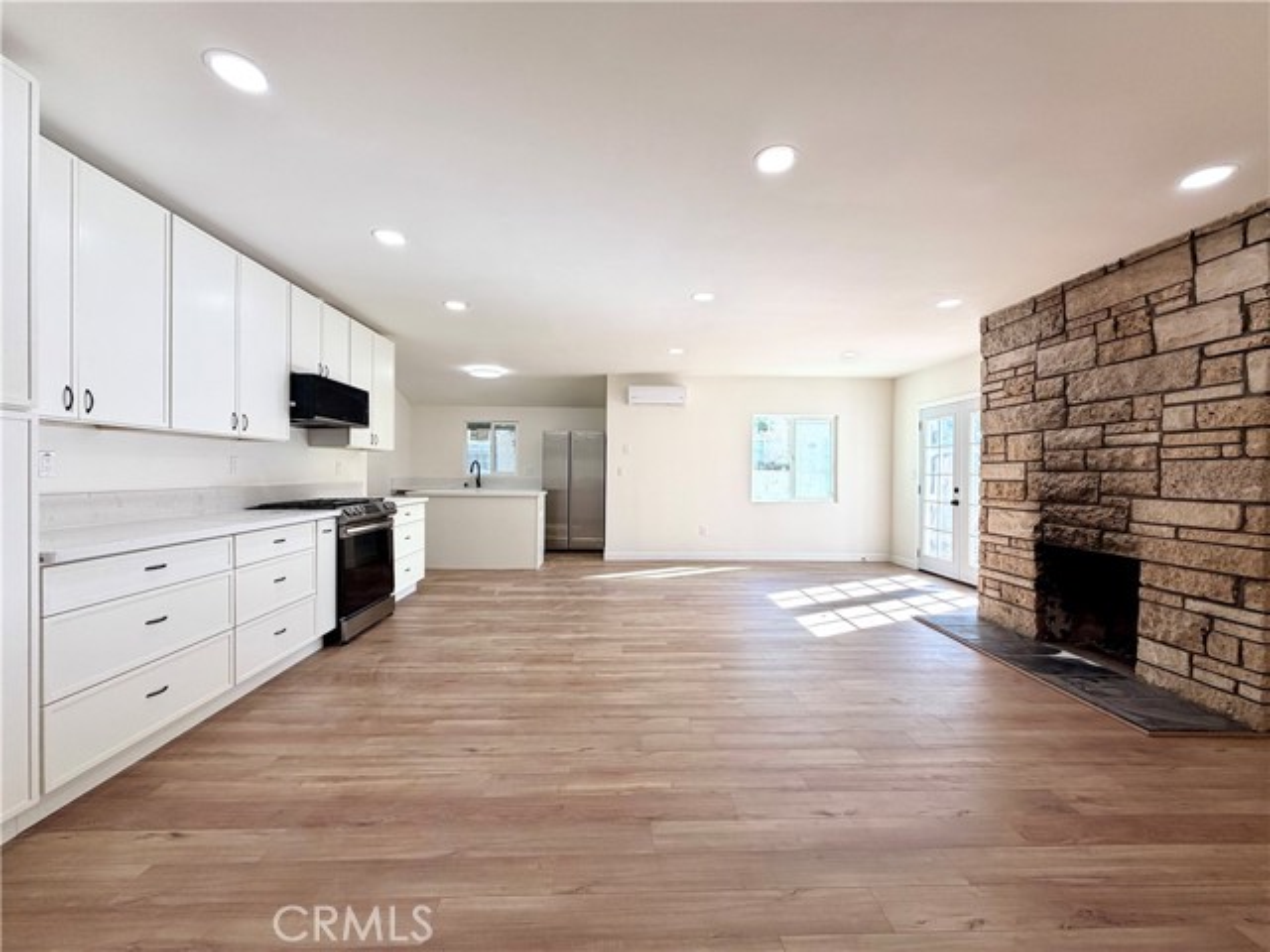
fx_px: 514
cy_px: 476
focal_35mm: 14
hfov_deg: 102.1
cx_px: 635
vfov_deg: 85.7
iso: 50
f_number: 2.2
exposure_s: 1/120
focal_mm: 2.22
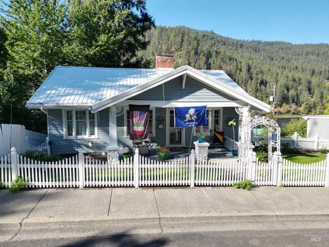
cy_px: 124
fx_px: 228
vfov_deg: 56.8
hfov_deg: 71.6
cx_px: 164
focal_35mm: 24
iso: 140
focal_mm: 6.72
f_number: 1.7
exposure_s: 1/2000
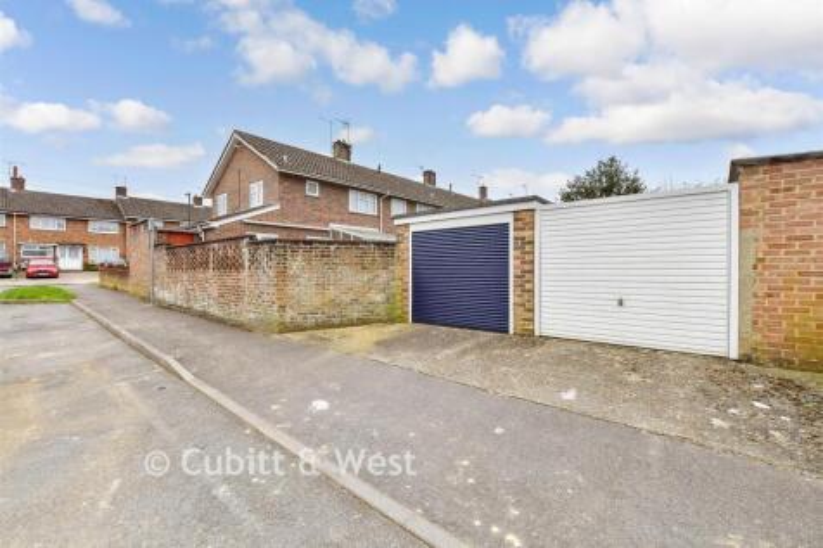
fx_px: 343
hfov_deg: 100.4
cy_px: 274
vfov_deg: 77.3
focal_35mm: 15
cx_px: 412
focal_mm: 10
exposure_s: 1/320
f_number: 8
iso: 400
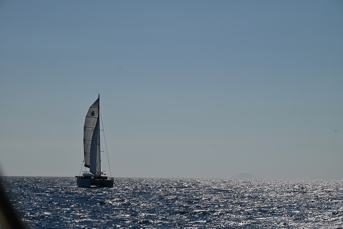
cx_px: 172
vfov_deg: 13.4
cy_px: 114
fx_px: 972
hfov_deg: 20.0
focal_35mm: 102
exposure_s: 1/1600
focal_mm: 102
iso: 100
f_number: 10
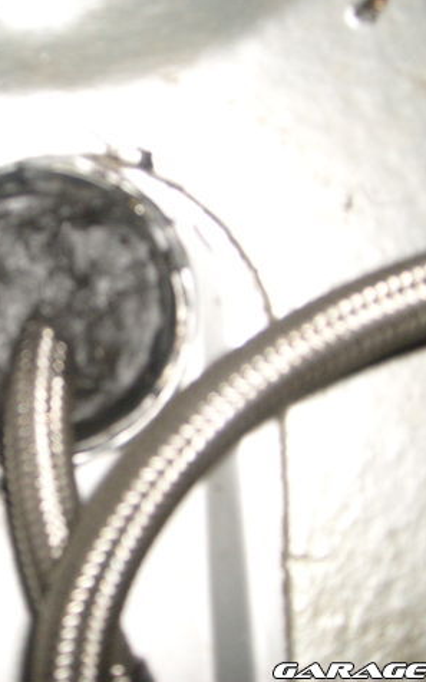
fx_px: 929
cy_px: 340
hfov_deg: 25.2
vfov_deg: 40.3
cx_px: 60
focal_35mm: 50
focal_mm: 5.8
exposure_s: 1/45
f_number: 2.8
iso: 100
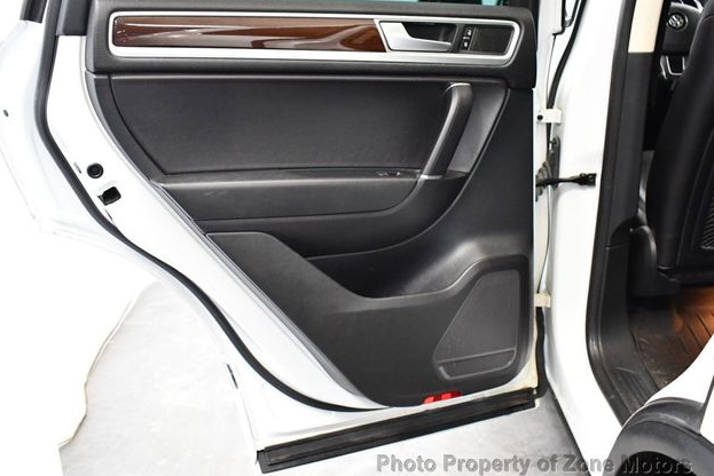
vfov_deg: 36.0
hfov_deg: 51.9
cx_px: 363
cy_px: 241
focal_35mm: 37
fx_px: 734
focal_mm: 18
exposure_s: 1/80
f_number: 3.5
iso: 3200
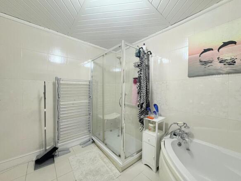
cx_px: 120
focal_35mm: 14
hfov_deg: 102.1
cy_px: 90
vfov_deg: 85.7
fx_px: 97
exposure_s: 1/50
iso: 400
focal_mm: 2.22
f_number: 2.2
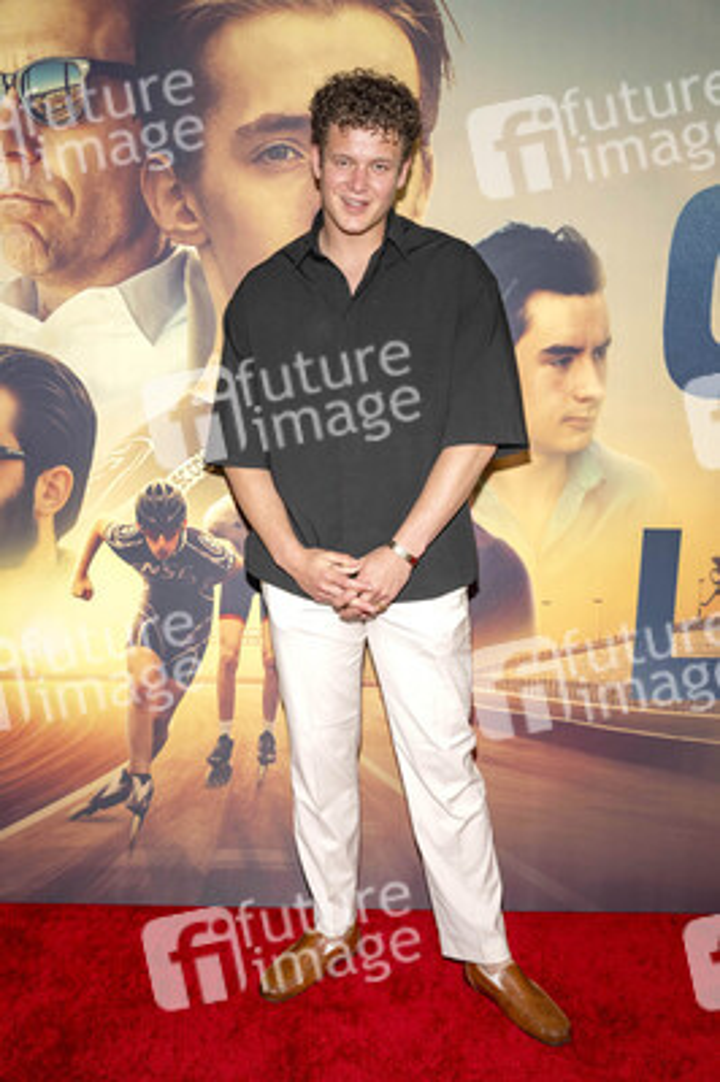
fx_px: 1052
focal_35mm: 35
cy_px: 541
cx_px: 360
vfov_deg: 54.5
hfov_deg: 37.8
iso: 800
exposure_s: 1/200
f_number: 4.5
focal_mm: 35
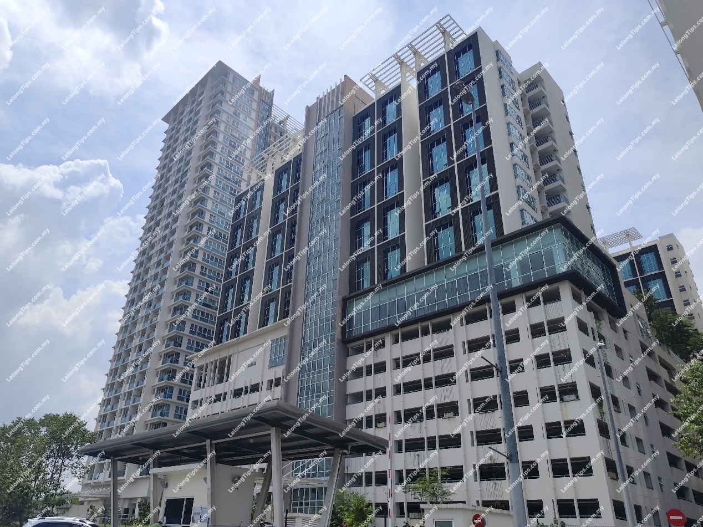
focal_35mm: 23
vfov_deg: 58.9
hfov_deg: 73.9
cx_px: 352
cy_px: 264
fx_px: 467
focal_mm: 6.14
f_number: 1.65
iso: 50
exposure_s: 1/2455
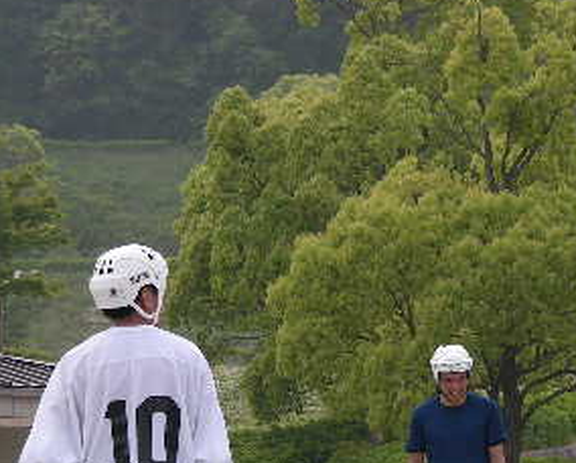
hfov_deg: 5.9
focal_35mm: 325
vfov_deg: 4.8
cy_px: 473
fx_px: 5548
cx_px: 207
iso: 50
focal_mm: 24.7
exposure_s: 1/162
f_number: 3.5
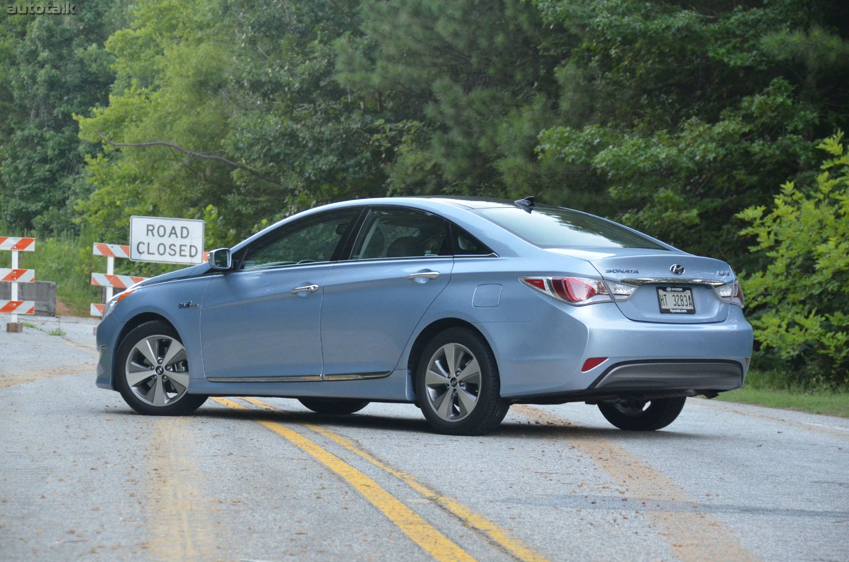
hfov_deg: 16.7
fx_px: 2895
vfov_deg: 11.1
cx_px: 424
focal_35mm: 123
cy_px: 281
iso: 1600
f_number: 5
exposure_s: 1/200
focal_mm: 82
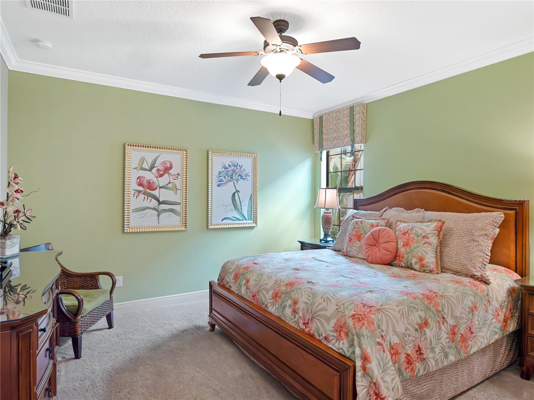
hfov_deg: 81.7
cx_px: 267
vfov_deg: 66.0
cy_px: 200
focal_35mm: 20
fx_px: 309
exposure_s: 1/40
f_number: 6.3
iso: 3200
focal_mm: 10
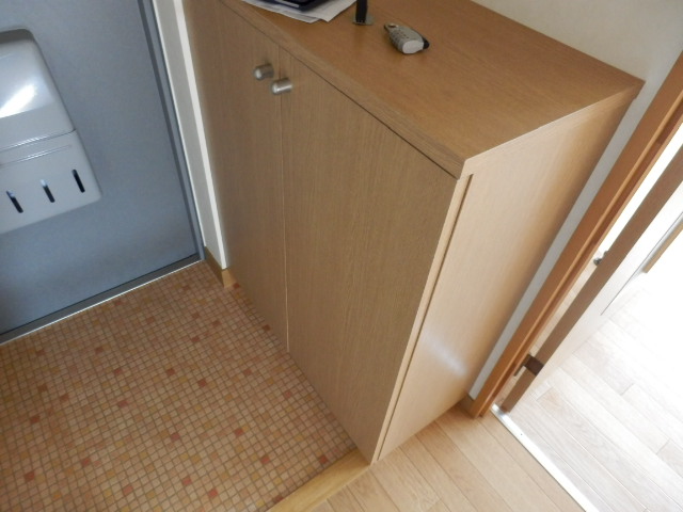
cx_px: 342
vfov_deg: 56.8
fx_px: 474
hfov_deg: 71.6
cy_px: 256
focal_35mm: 24
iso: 500
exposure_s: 1/30
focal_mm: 4.2
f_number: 3
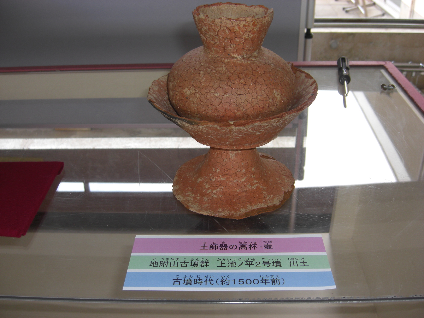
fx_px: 465
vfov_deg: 37.7
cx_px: 212
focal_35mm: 38
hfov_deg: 49.0
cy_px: 159
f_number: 2.8
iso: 100
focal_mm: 7.9
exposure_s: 1/100
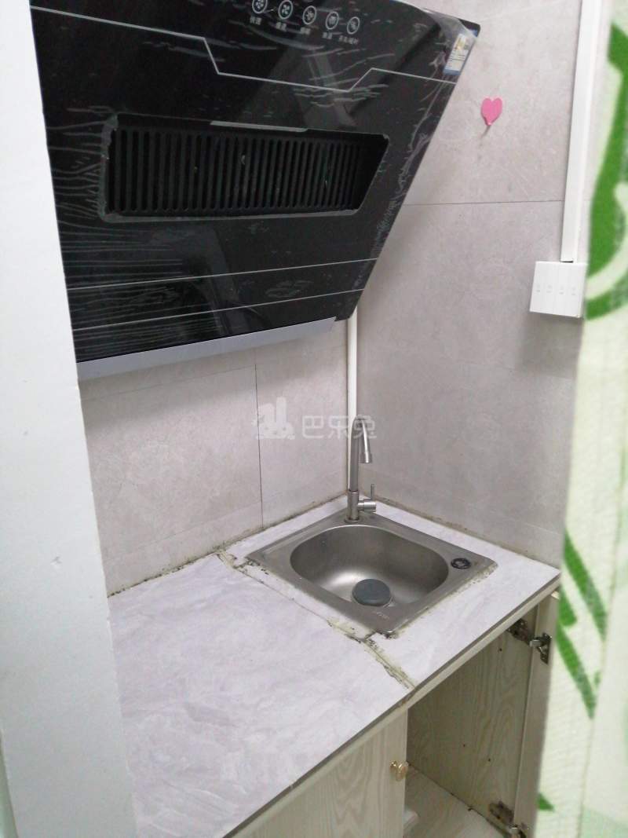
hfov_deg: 53.1
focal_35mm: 26
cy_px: 419
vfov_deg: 67.3
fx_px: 629
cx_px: 314
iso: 500
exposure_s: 1/50
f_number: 1.8
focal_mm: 3.64
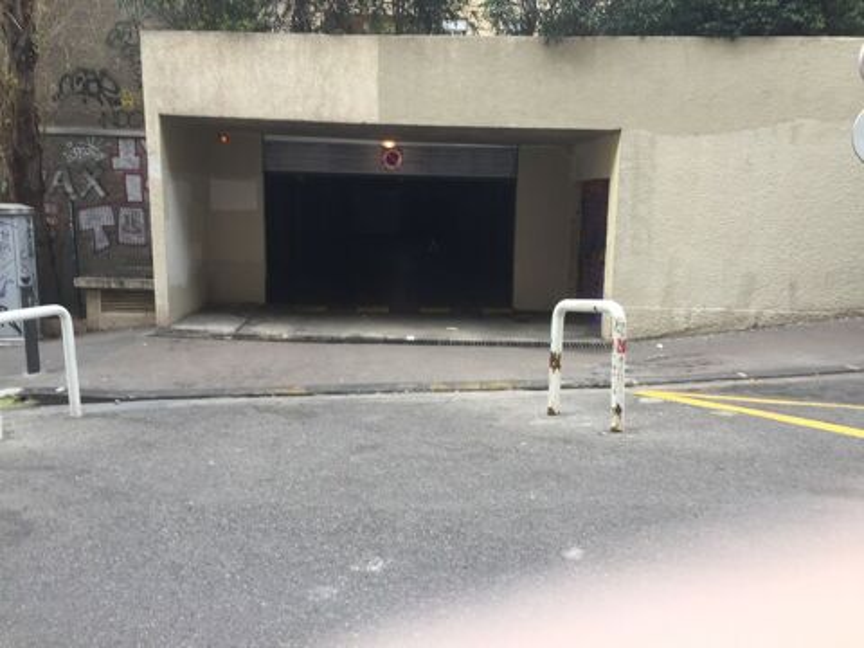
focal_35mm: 29
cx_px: 432
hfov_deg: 61.7
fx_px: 724
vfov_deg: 48.2
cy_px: 324
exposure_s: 1/205
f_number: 2.2
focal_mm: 4.15
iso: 32
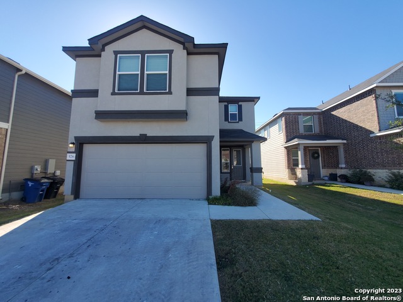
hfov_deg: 106.2
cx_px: 202
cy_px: 151
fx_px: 151
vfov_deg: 89.9
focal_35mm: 13
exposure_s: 1/470
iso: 50
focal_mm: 1.8
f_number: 2.2
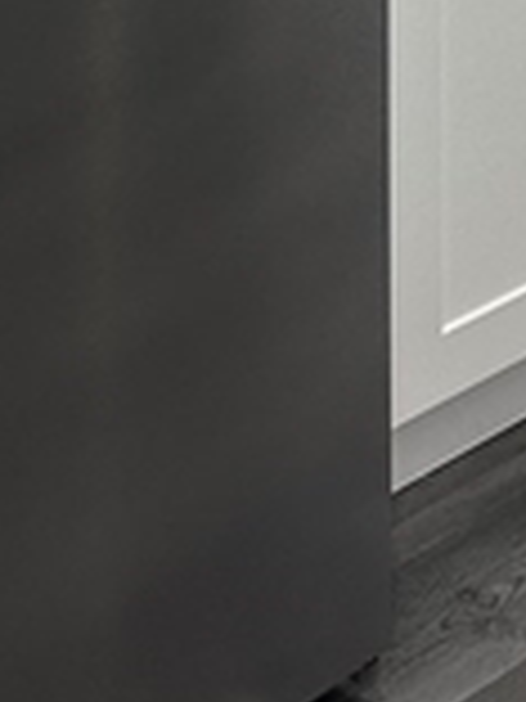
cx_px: 625
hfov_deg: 12.3
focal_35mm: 118
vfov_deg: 13.3
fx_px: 2391
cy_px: -873
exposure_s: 1/120
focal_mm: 6.86
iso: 160
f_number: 1.78
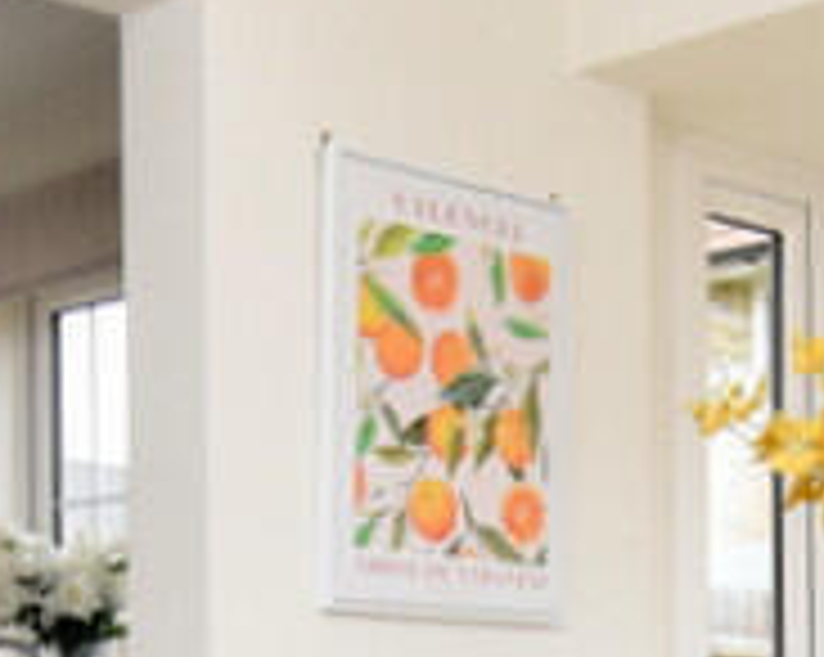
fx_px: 2110
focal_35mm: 87
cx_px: 585
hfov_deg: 22.0
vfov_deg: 17.3
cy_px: 650
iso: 450
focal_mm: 11
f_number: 5
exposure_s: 1/200
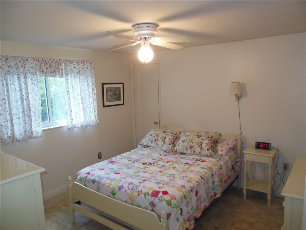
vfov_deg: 54.9
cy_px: 115
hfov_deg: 69.4
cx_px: 153
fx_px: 221
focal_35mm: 25
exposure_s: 1/30
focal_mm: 4.5
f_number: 3.2
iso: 160
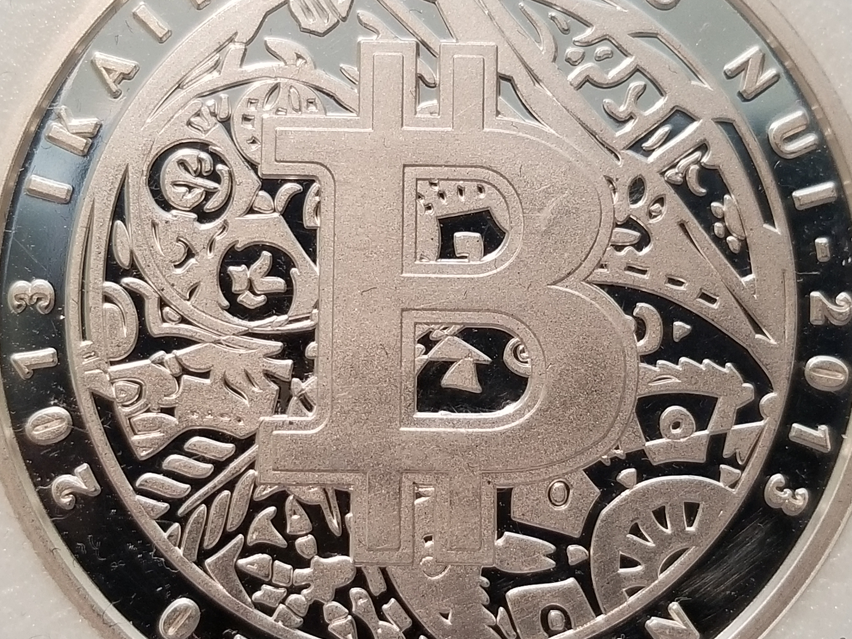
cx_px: 429
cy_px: 325
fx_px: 665
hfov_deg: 65.3
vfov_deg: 51.4
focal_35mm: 27
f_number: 1.7
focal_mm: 4.25
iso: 160
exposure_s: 1/60
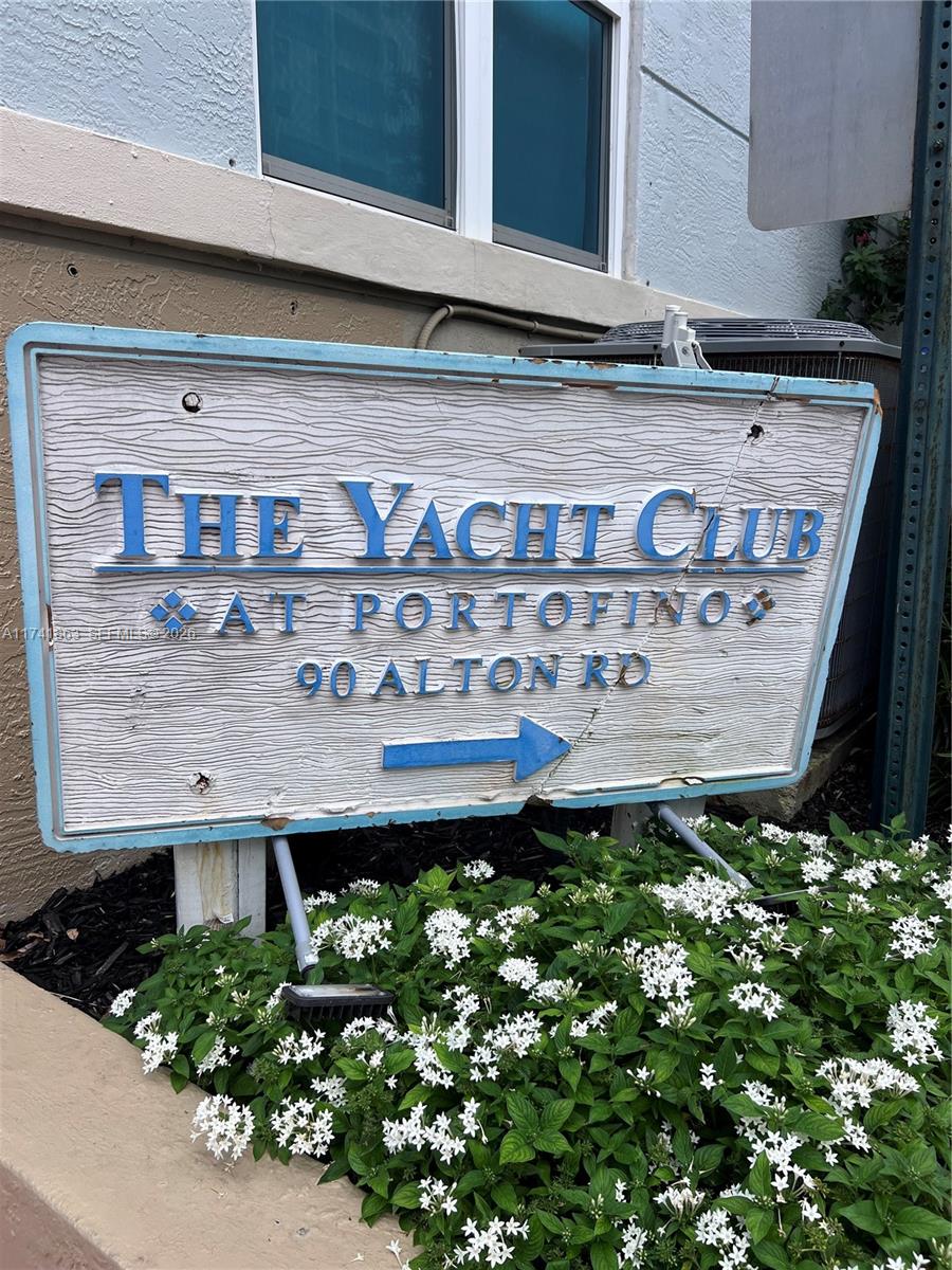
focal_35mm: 26
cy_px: 635
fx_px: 953
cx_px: 476
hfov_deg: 53.1
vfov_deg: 67.3
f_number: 1.5
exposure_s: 1/658
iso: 50
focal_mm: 5.7
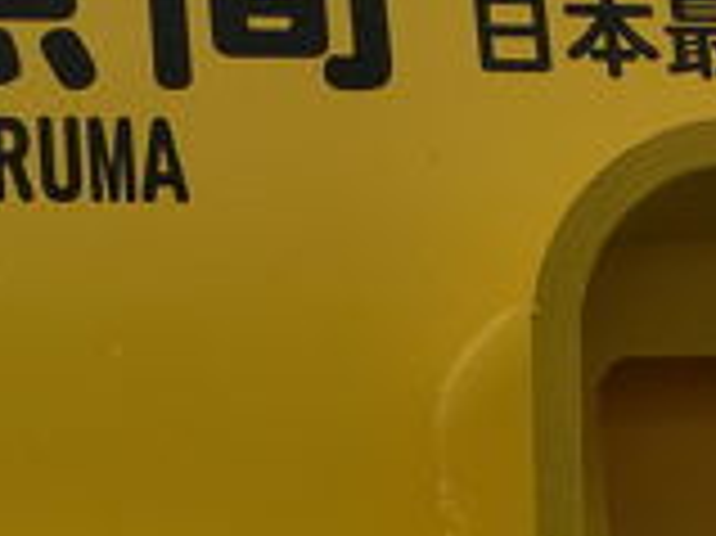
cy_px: 47
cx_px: -216
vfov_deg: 7.9
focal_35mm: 188
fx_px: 3886
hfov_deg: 10.3
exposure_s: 1/60
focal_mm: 8.2
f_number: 3.3
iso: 64
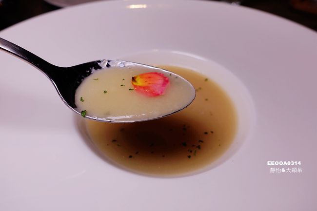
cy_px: 106
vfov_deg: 53.1
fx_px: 211
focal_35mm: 24
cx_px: 158
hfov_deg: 73.8
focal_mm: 8.8
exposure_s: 1/160
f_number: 4
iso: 125
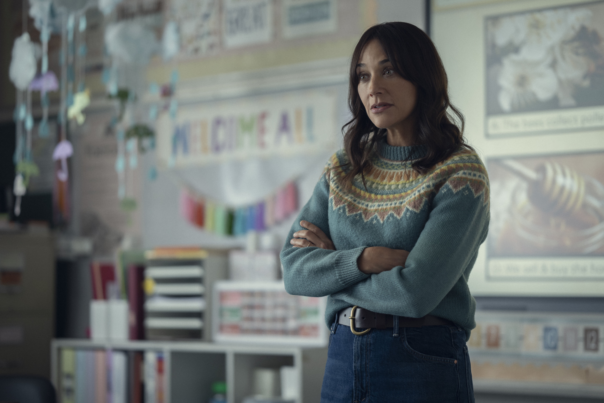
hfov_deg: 23.9
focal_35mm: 85
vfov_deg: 16.1
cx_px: 302
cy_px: 202
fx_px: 1426
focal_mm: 85
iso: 560
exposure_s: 1/125
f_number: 2
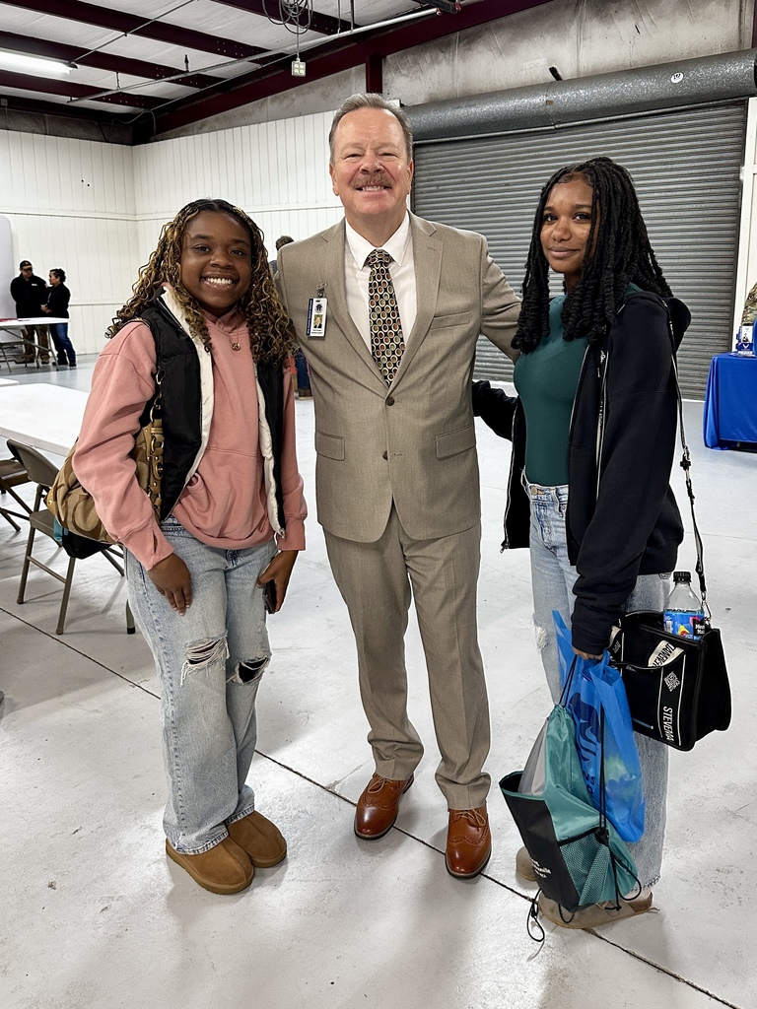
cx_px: 378
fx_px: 700
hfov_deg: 56.8
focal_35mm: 24
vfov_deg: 71.6
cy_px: 504
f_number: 1.78
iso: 320
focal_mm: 6.86
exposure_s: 1/60
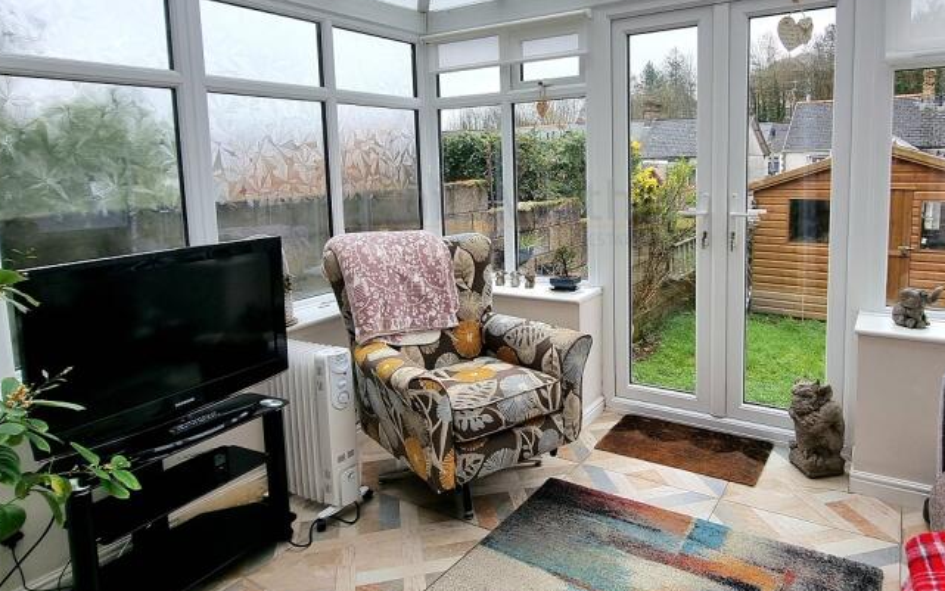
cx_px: 520
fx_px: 567
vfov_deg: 54.3
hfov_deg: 79.4
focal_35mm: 22
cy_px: 212
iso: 50
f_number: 2.2
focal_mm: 2.2
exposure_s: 1/357
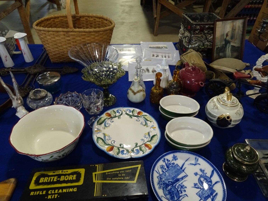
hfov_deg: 71.6
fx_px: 186
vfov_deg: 56.8
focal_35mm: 24
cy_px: 100
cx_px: 134
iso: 320
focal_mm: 4.1
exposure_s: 1/30
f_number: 3.5
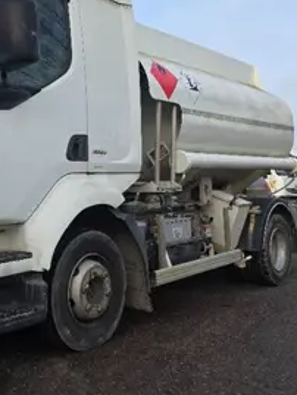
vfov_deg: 45.5
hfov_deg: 33.9
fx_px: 469
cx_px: 50
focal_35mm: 41
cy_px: 157
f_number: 1.7
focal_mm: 6.3
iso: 12
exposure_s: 1/309
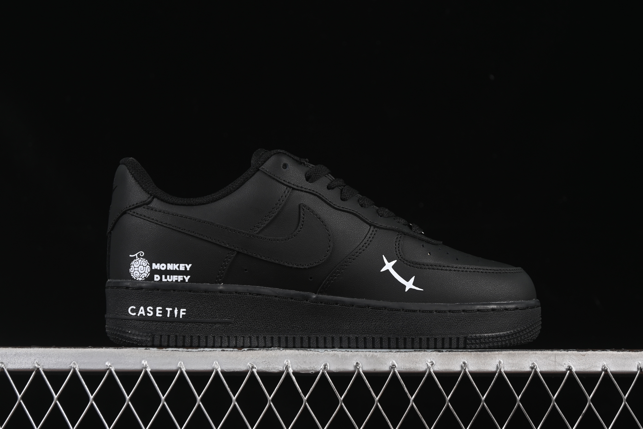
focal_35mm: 75
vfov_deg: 18.2
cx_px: 322
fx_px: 1339
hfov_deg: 27.0
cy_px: 214
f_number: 6.3
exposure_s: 1/50
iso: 160
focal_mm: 50
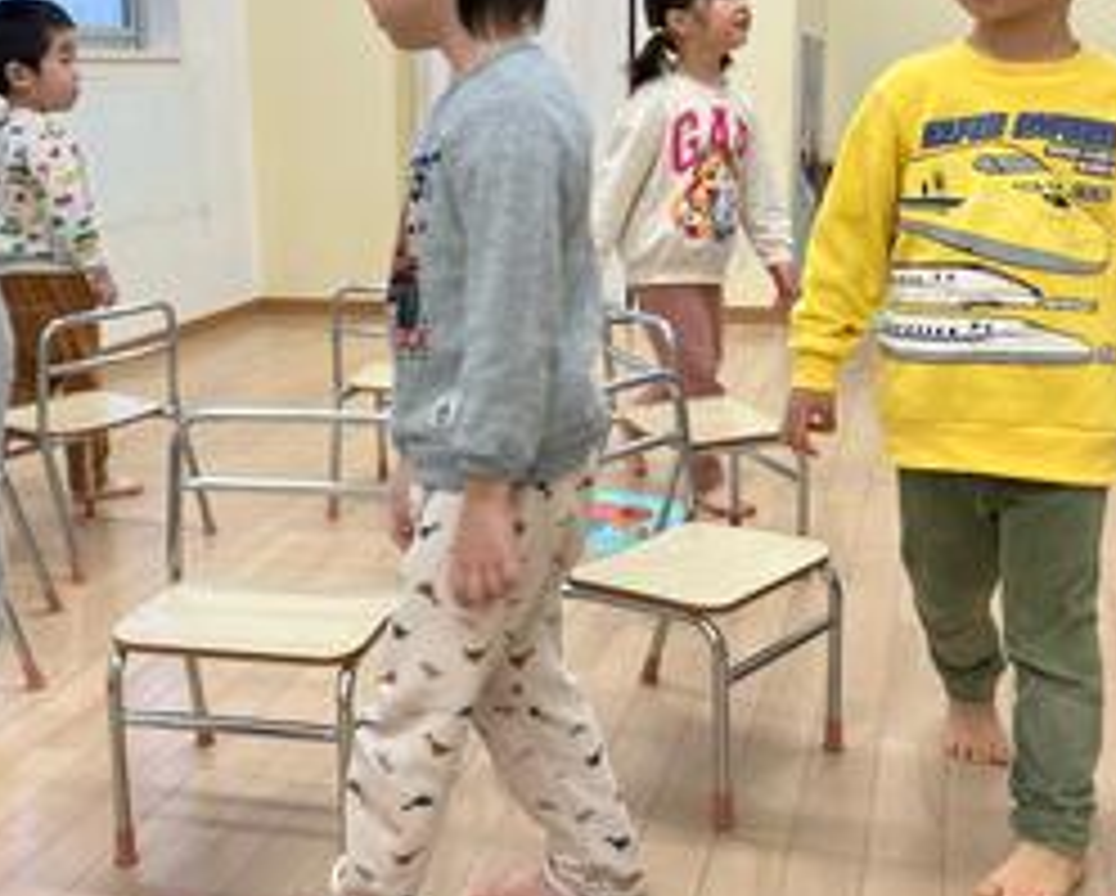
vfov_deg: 34.2
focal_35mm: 44
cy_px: 410
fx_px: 1455
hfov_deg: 41.7
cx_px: 432
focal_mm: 3.99
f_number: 1.8
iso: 64
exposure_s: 1/100
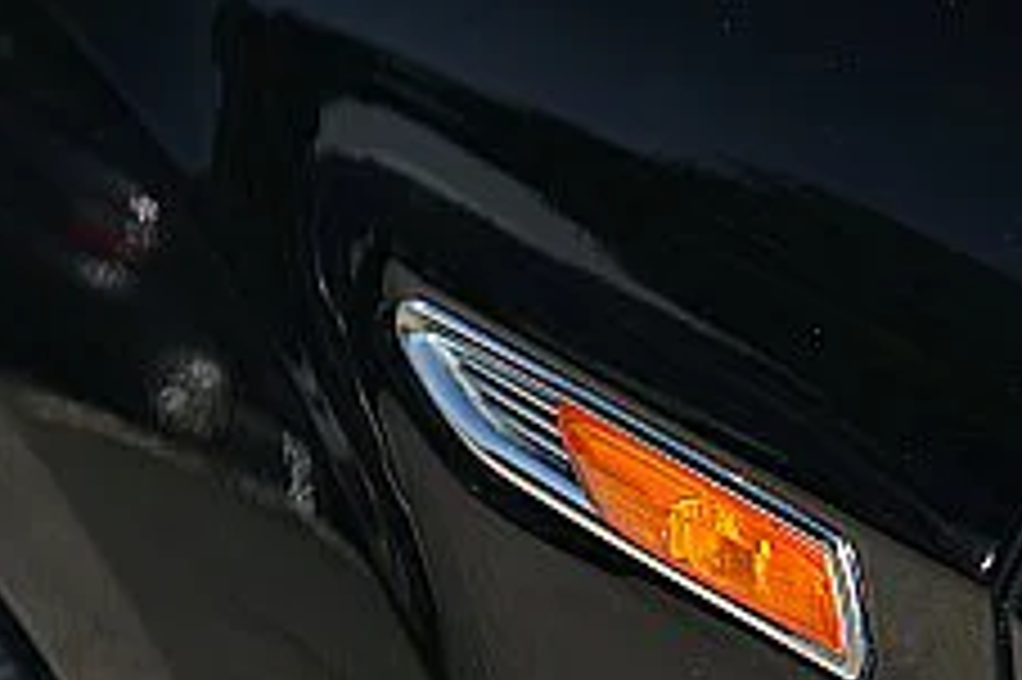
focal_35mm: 278
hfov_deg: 7.4
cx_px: 752
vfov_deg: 4.9
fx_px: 7883
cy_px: 527
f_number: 5.6
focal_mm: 105
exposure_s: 1/125
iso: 100
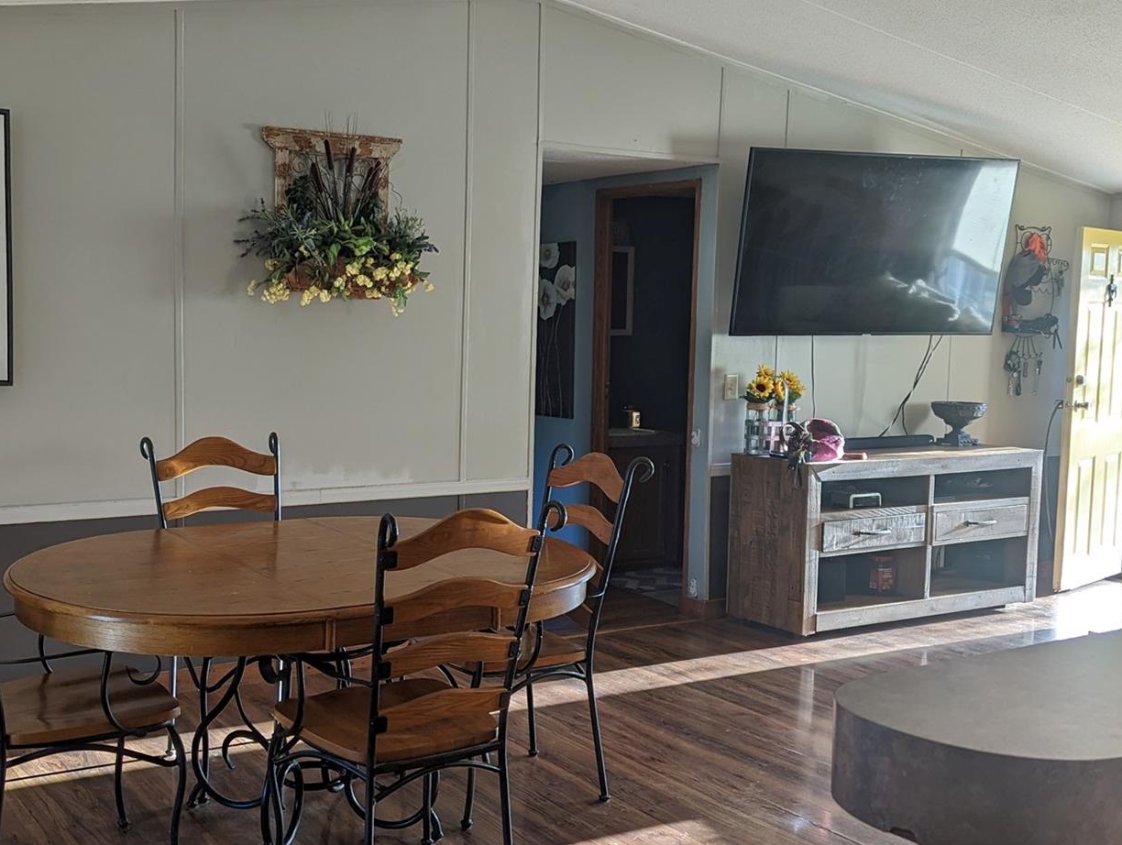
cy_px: 455
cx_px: 418
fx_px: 1299
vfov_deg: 36.0
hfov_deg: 46.3
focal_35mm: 40
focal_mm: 6.81
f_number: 1.85
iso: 34
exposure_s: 1/64.3
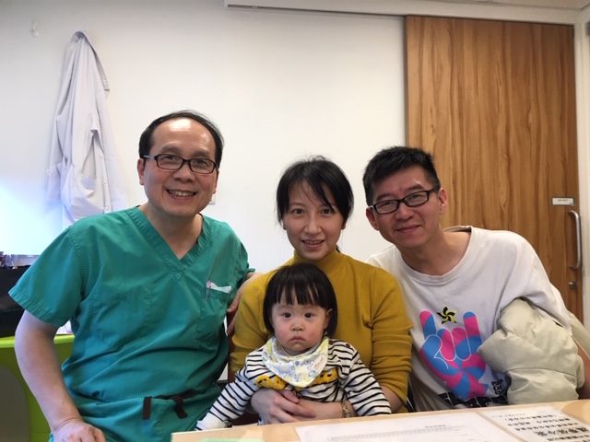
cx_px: 295
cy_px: 221
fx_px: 494
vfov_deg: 48.2
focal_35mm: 29
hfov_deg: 61.7
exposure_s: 1/30
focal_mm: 4.15
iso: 40
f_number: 2.2
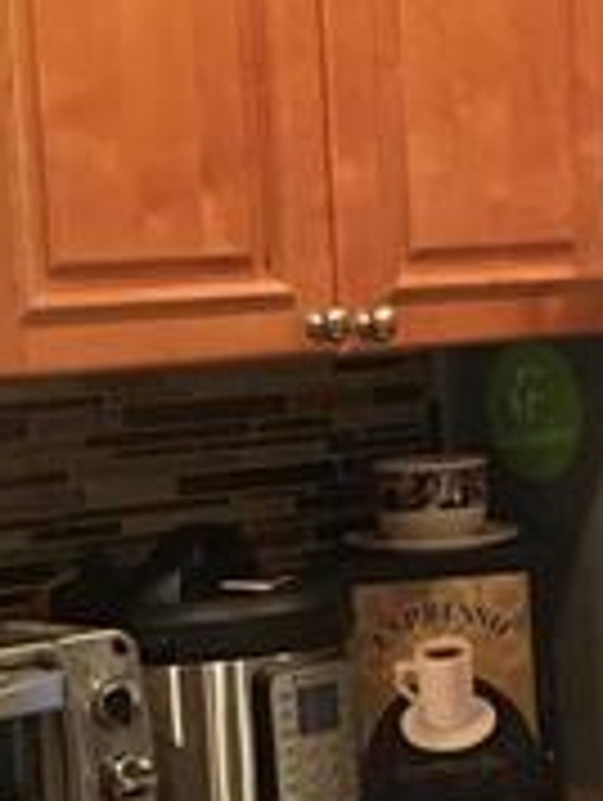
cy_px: 495
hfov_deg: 11.5
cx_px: 842
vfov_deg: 15.7
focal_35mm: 125
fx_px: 2896
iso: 100
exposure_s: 1/15
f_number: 2.2
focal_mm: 4.15
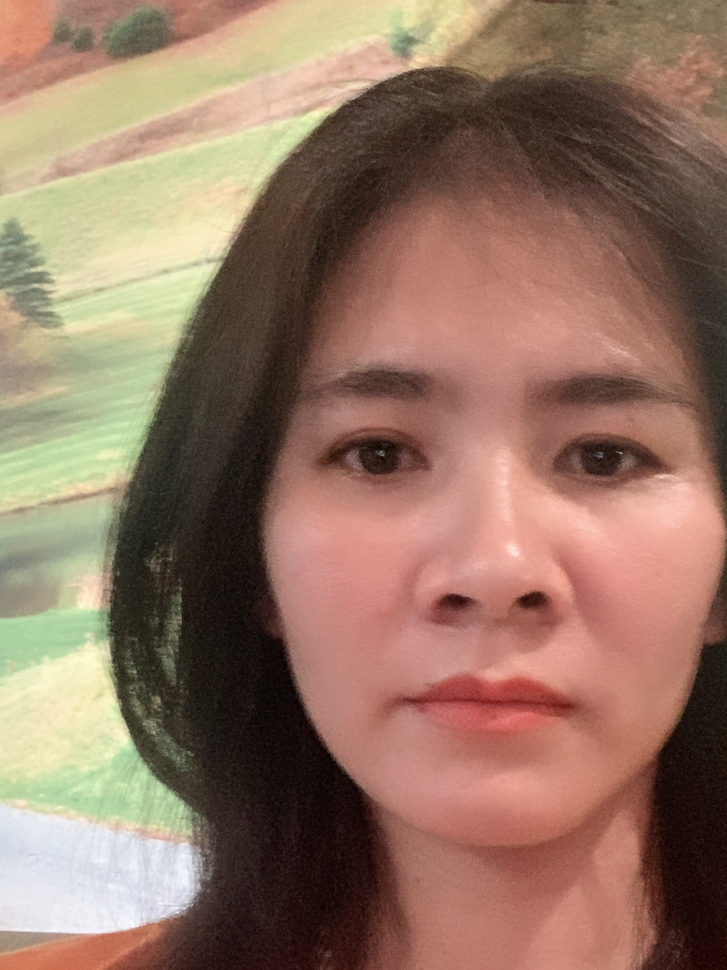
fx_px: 1232
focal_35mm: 44
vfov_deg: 42.8
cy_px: 567
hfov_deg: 32.6
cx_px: 473
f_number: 2.2
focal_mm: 2.87
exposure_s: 1/20
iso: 640
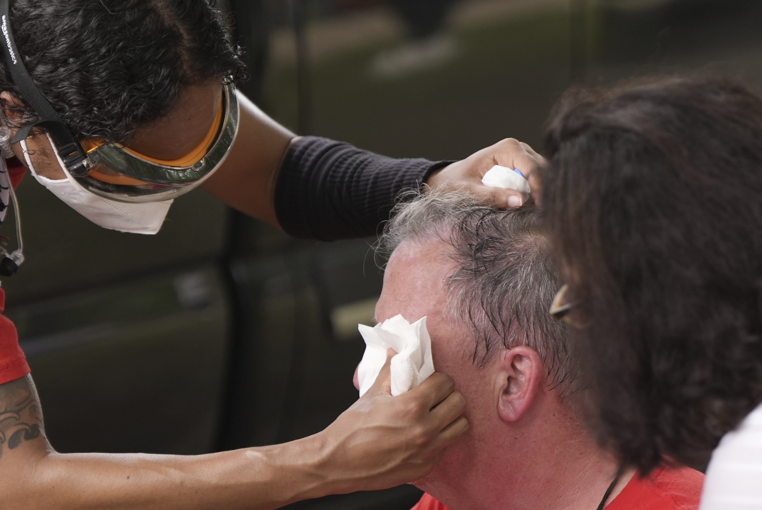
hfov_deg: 6.4
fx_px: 6843
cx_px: 371
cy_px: 258
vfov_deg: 4.3
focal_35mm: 323
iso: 800
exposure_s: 1/640
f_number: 4
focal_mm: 197
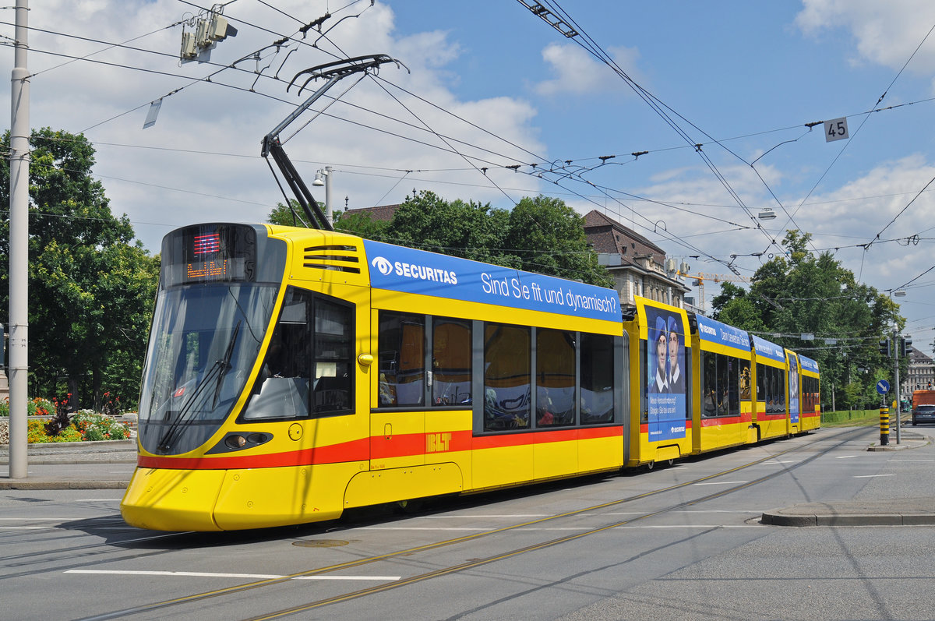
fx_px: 934
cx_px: 468
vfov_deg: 36.8
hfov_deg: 53.2
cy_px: 310
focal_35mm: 36
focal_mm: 24
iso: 250
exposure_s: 1/1000
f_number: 7.1
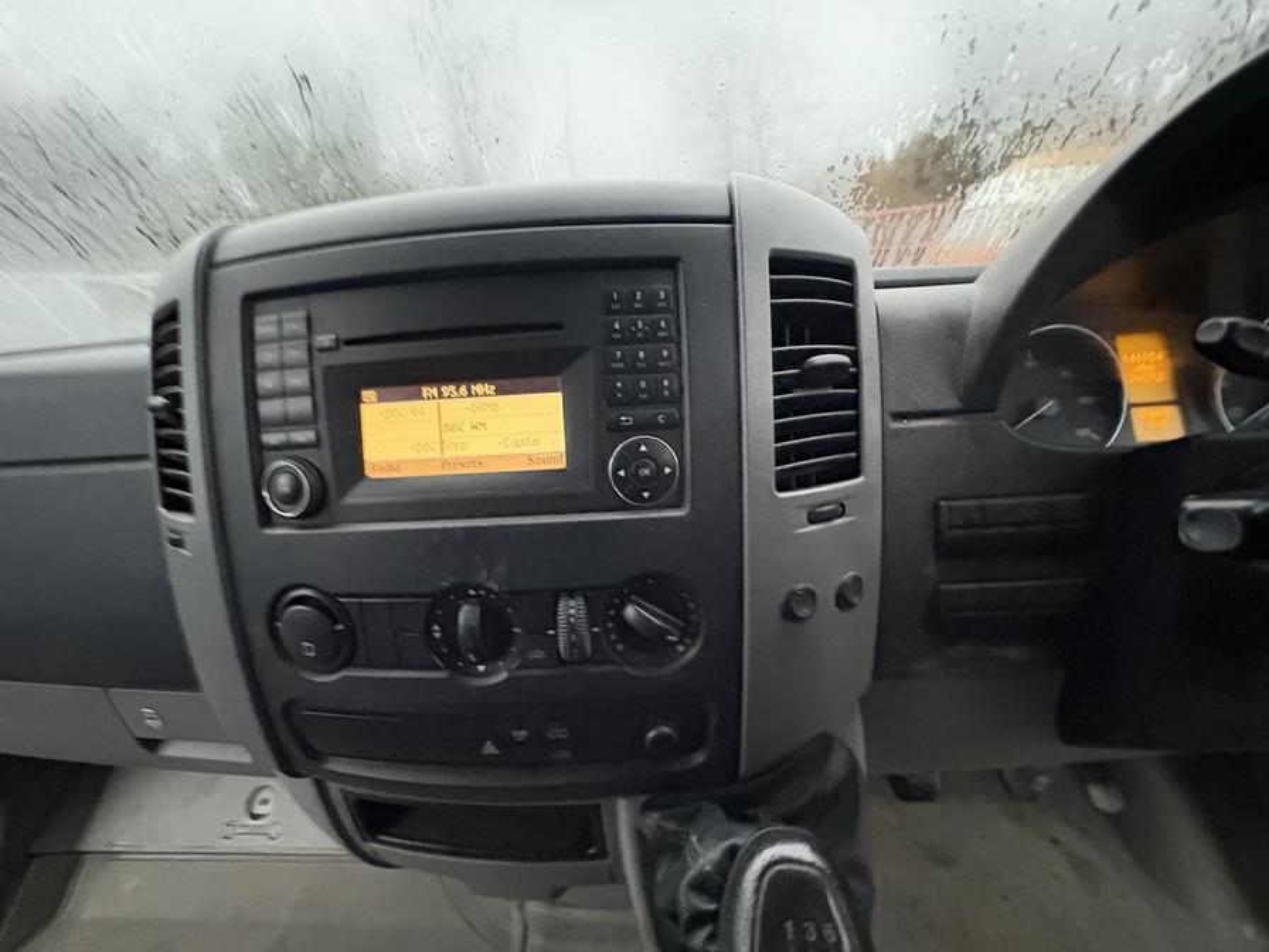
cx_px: 634
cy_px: 476
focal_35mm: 14
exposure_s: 1/29
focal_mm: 2.22
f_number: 2.2
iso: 2000
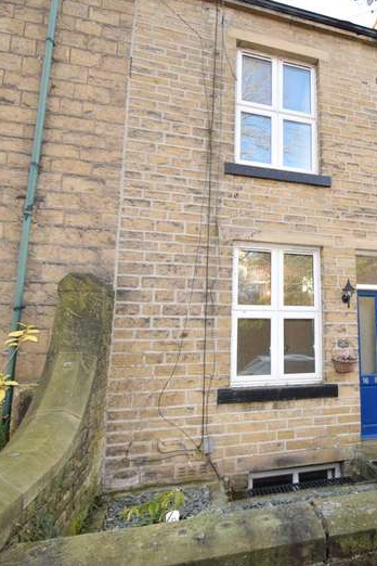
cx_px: 323
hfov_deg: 50.3
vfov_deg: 76.1
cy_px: 279
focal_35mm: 23
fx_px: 361
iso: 560
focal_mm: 10
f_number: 5.6
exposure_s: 1/125
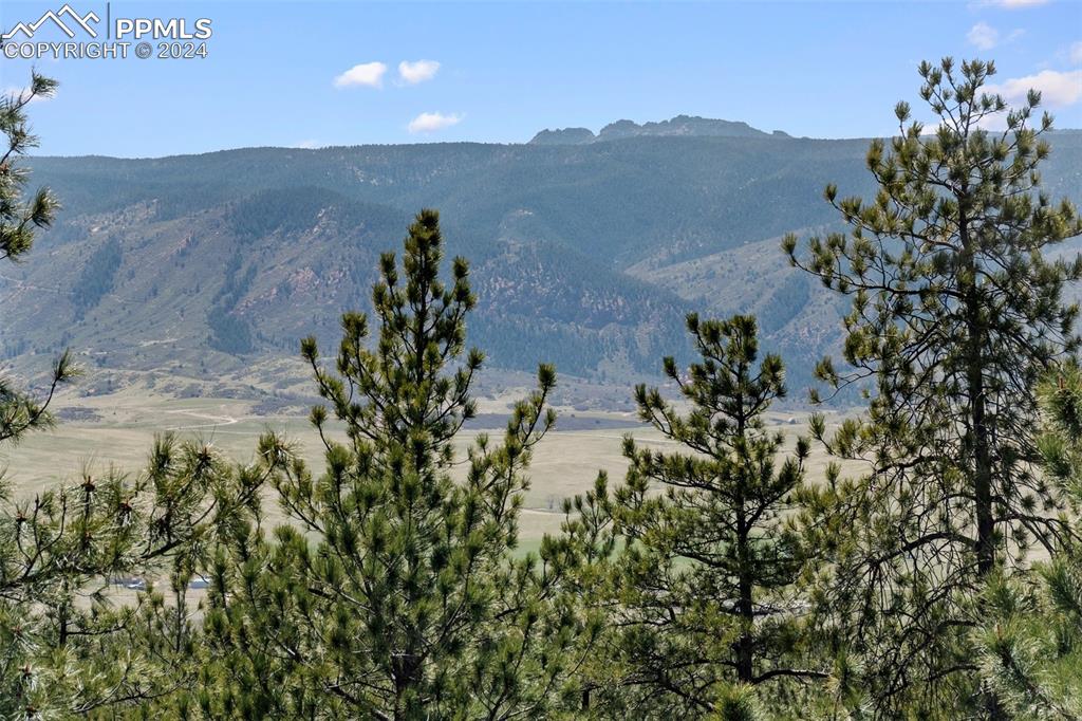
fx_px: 3155
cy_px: 360
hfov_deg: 19.5
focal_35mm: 105
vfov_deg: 13.0
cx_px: 541
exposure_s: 1/1250
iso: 400
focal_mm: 70
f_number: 8
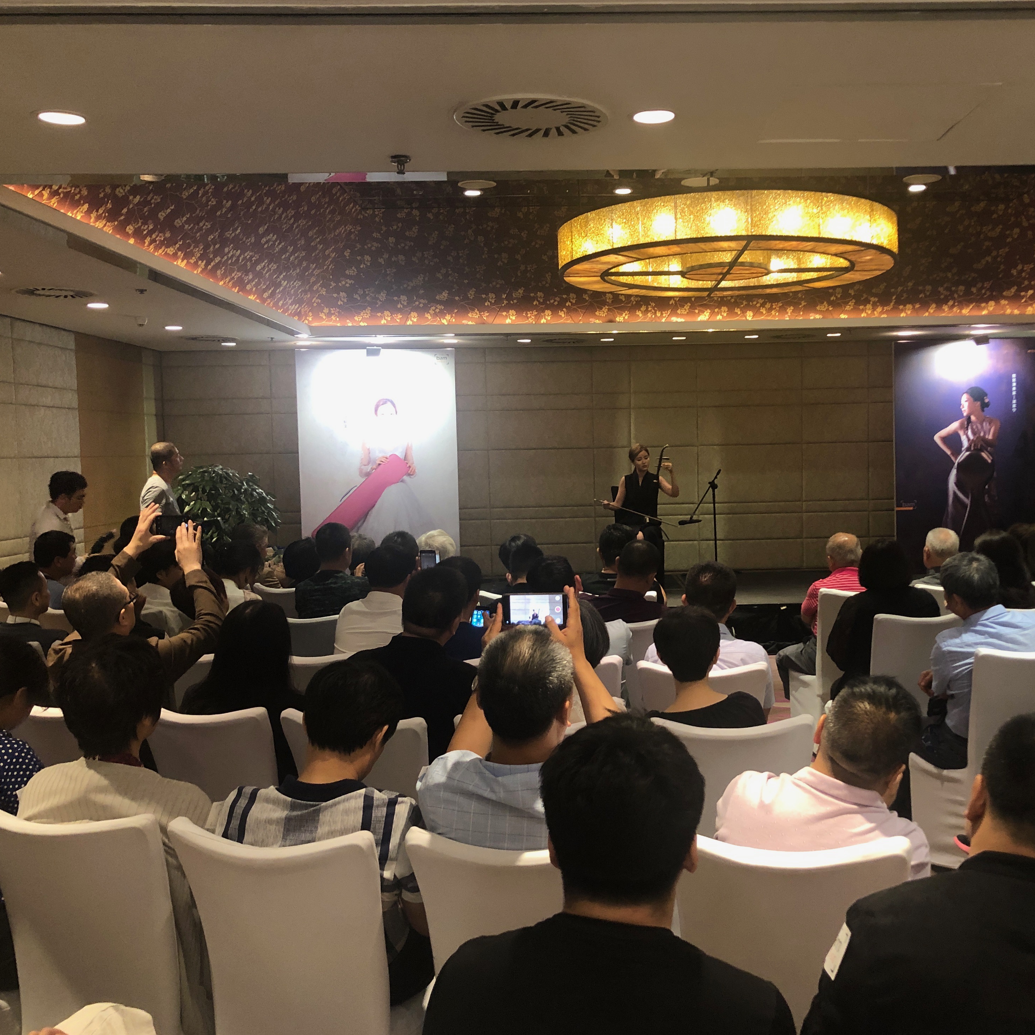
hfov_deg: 48.0
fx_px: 1150
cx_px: 641
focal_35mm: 34
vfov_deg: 48.4
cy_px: 524
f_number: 1.8
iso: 80
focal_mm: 3.99
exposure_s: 1/17
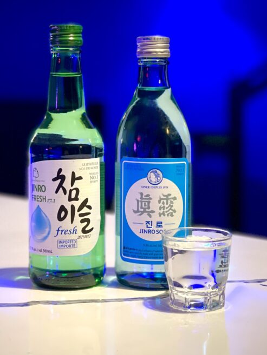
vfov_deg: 24.1
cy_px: 147
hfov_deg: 18.2
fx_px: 833
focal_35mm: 81
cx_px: 113
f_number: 2
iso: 400
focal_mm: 6
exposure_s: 1/40
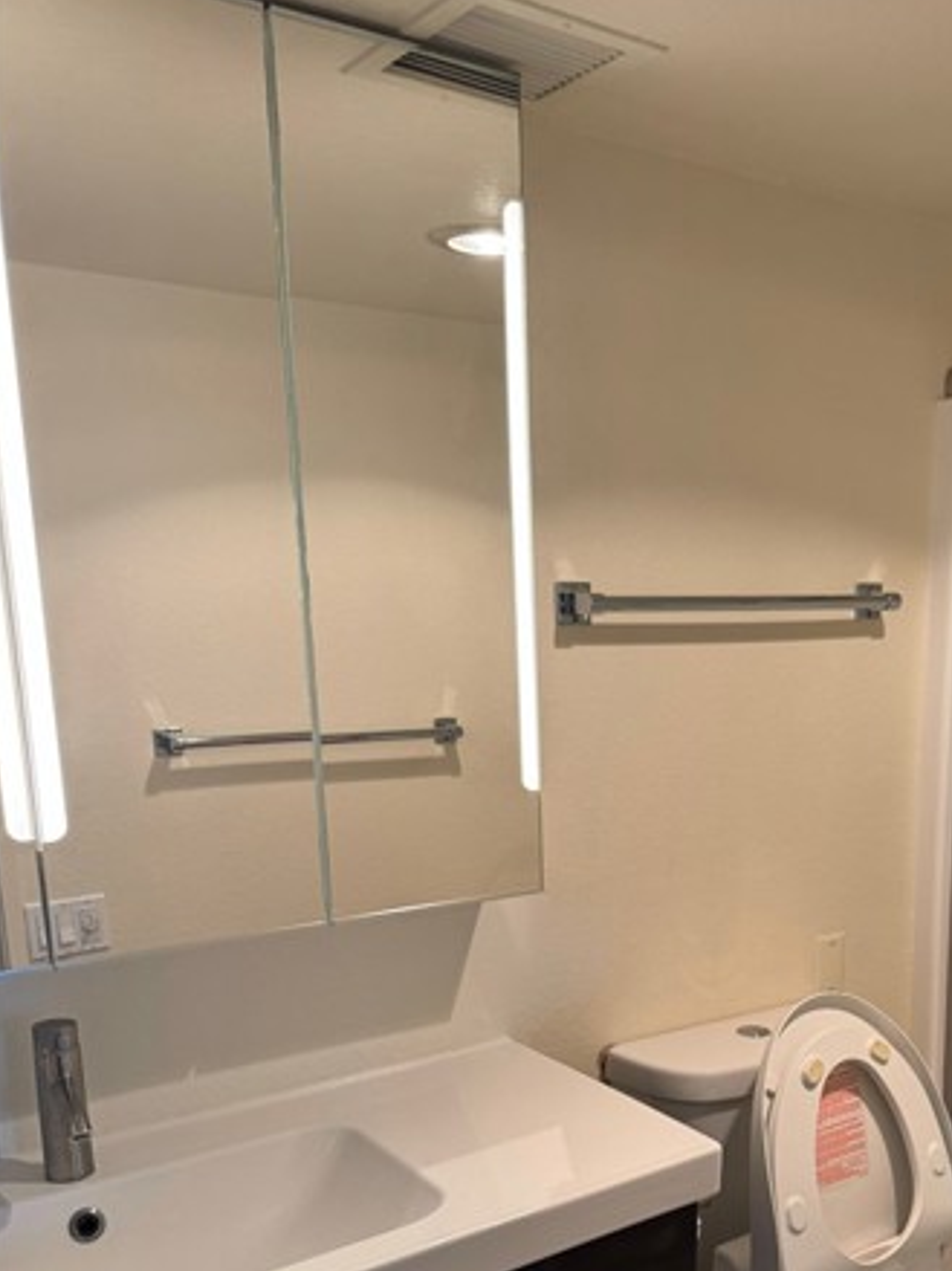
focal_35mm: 35
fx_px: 1284
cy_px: 903
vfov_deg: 51.1
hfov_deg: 39.8
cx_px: 683
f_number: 1.78
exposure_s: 1/120
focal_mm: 6.76
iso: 160
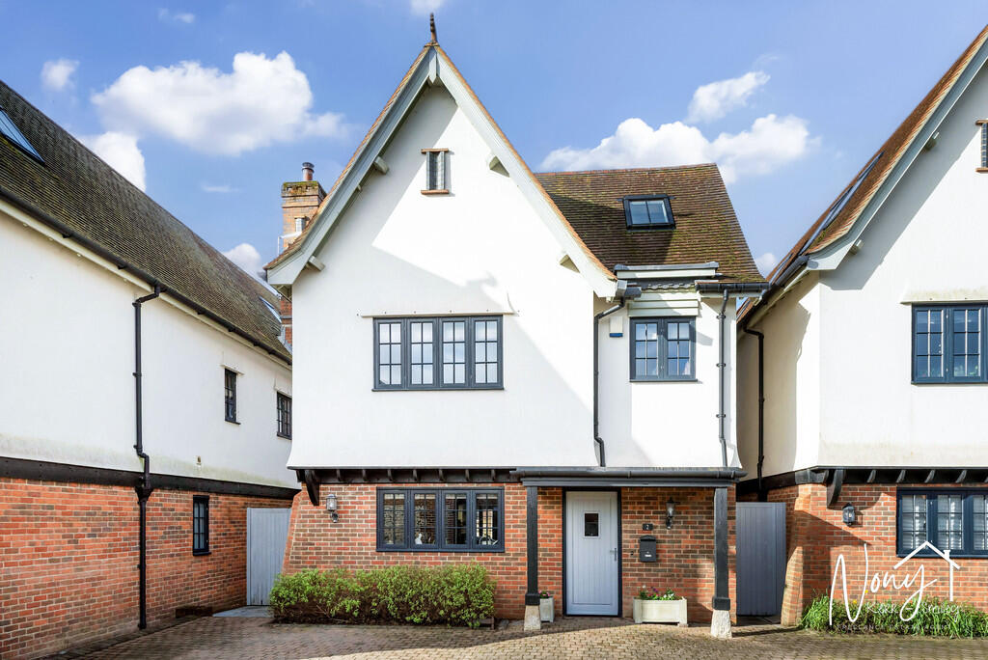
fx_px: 659
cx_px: 494
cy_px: 330
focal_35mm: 24
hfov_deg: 73.7
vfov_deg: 53.2
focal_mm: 24
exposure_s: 1/1250
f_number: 7.1
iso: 400
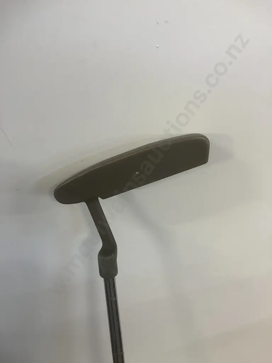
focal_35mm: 28
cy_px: 182
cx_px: 136
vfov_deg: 63.4
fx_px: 293
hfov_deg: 49.7
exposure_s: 1/50
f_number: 1.8
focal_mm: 3.99
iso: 125
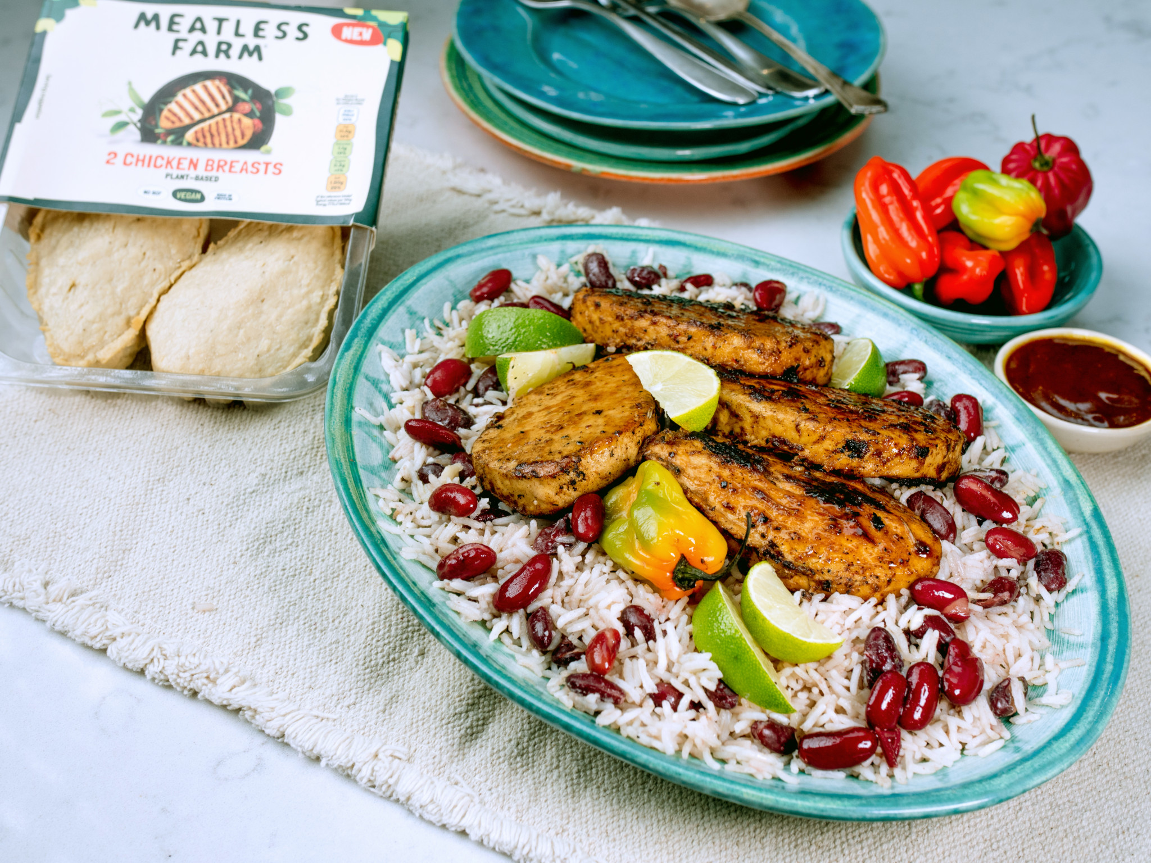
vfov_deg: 29.1
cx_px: 576
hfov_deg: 38.2
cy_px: 432
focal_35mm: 50
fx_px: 1663
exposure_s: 1/60
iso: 160
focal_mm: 25
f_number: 4.5
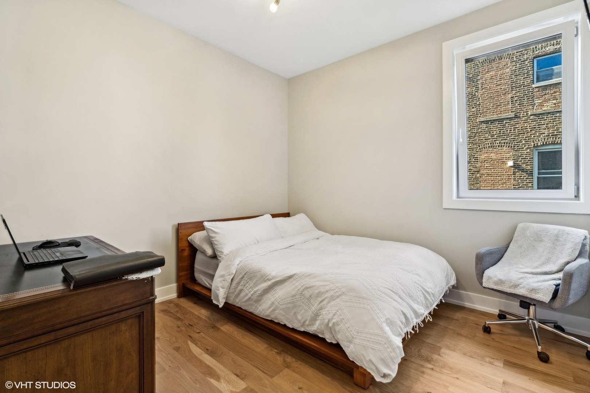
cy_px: 196
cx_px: 295
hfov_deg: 96.7
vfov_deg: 73.7
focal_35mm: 16
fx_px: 262
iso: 320
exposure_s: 1/20
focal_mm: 16
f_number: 8
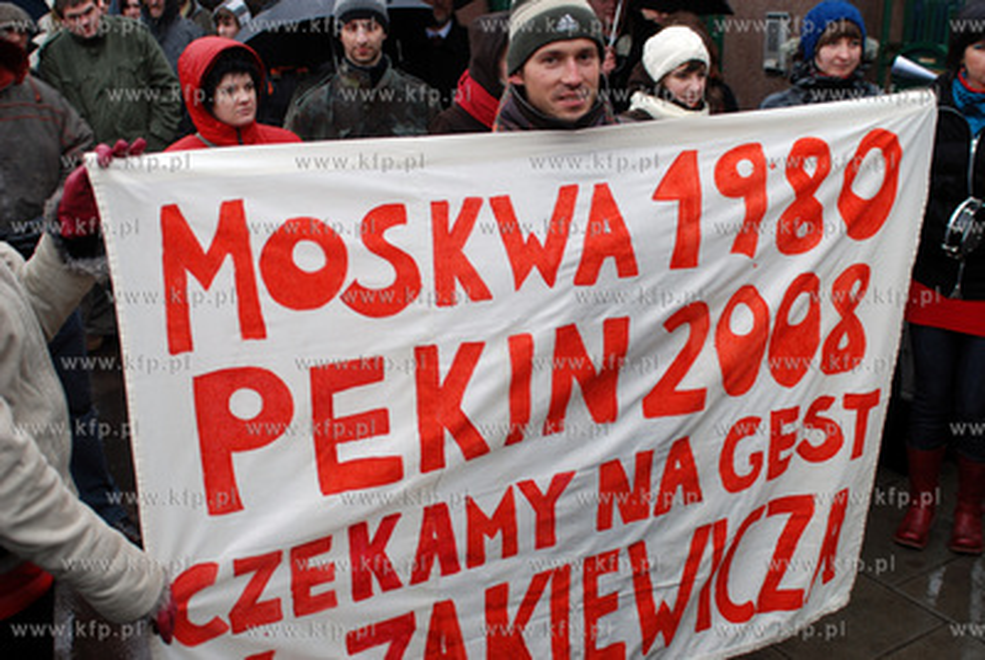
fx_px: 986
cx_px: 492
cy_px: 330
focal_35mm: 36
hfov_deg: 53.1
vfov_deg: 37.0
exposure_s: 1/40
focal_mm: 24
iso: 100
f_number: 3.5
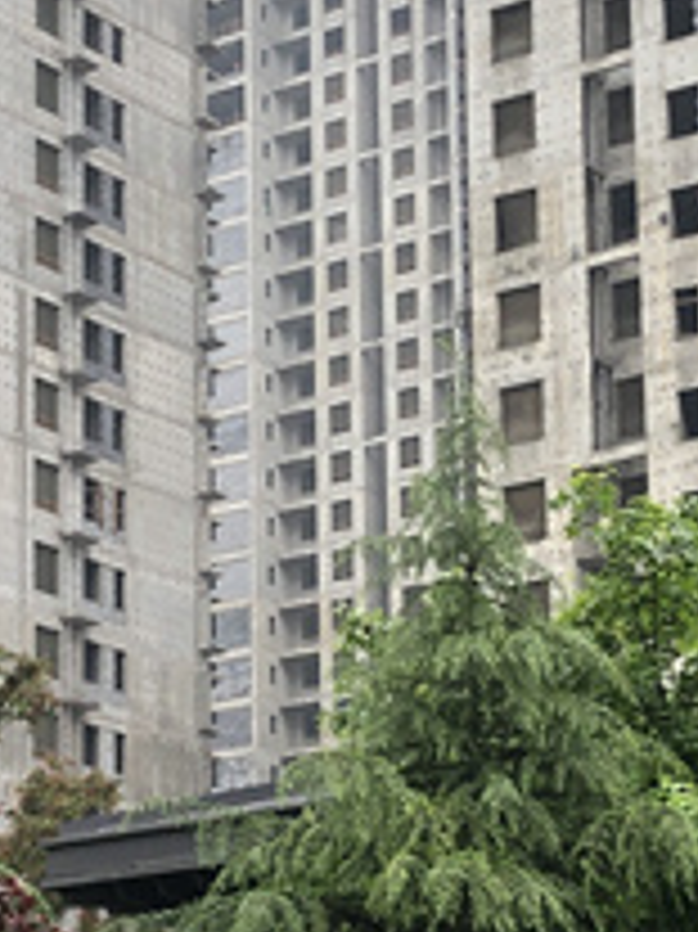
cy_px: 615
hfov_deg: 12.1
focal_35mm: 122
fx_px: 3283
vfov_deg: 16.1
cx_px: 315
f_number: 1.8
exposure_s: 1/120
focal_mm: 3.99
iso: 25
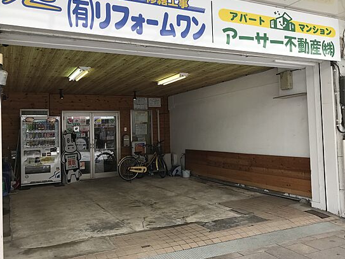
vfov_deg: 42.9
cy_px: 118
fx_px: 329
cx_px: 175
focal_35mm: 33
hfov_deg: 55.4
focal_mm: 3.99
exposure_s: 1/402
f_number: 1.8
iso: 20
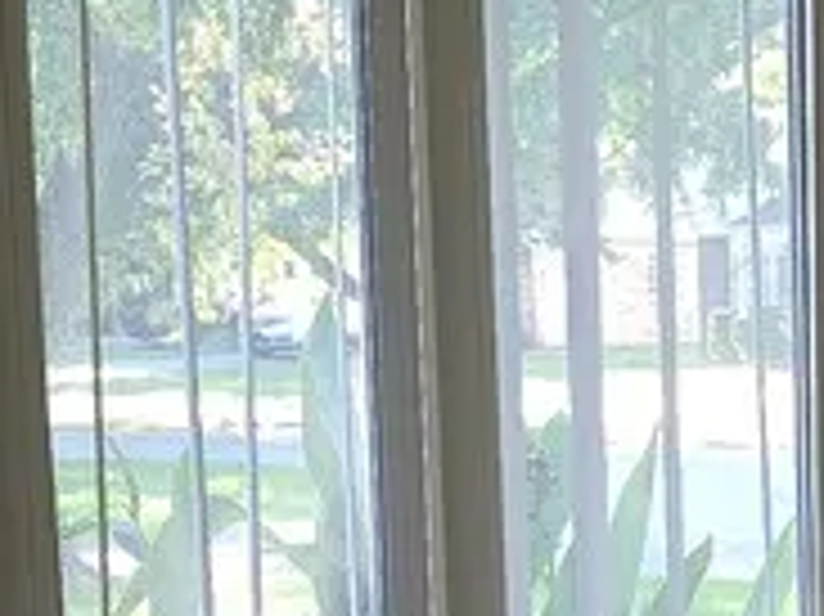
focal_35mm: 181
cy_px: 899
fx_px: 4306
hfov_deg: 10.7
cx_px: 1103
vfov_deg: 8.0
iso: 64
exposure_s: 1/60
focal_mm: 6.3
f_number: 1.7
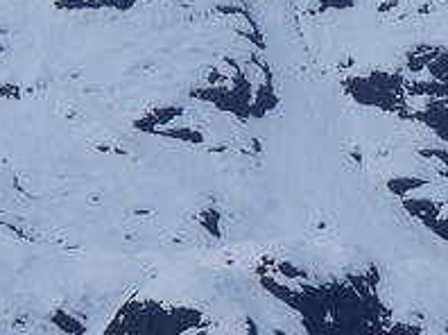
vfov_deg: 1.4
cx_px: 701
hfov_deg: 1.8
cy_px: 45
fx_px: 14206
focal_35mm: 1099
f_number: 4.5
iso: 100
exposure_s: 1/1600
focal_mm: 30.3
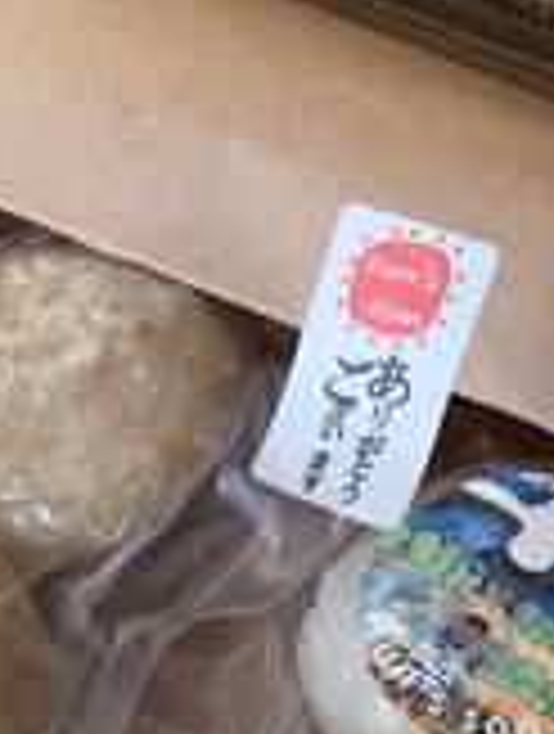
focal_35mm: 71
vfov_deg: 25.2
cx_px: 149
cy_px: 824
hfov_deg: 20.7
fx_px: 1509
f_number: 2.2
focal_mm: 4.15
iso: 25
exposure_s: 1/120
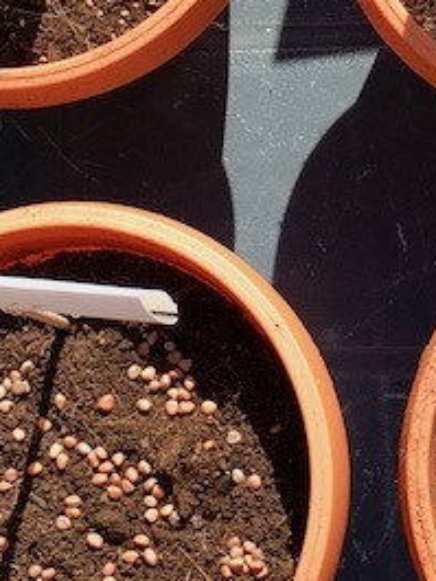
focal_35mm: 112
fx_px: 1879
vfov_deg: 17.2
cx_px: 309
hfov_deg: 13.2
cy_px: 22
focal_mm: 4.15
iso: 25
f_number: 2.2
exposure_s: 1/596
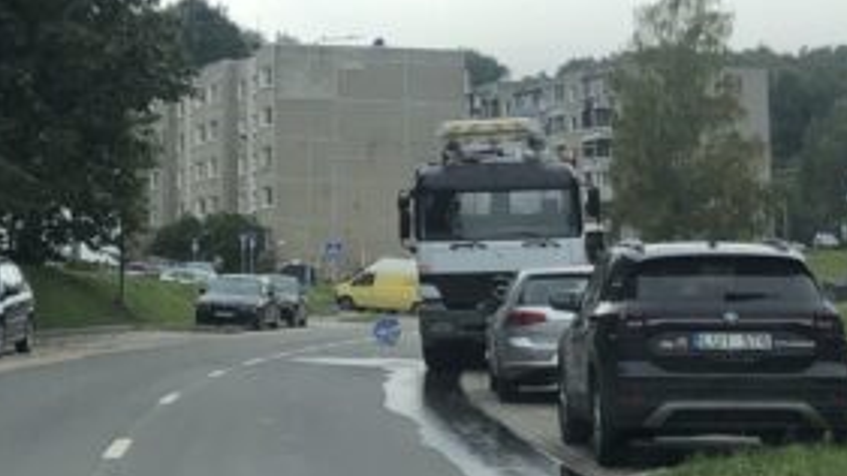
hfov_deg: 18.7
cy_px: -27
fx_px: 2493
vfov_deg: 10.8
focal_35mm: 111
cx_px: -33
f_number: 1.8
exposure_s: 1/960
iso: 20
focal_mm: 4
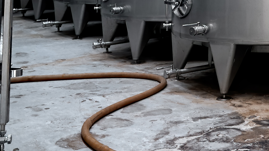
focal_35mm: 93
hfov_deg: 19.7
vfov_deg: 12.0
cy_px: -115
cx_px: 413
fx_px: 663
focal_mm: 24
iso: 500
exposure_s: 1/30
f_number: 5
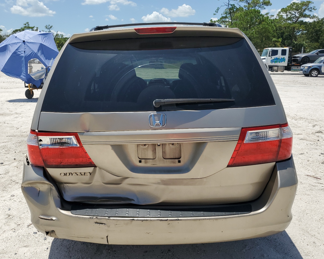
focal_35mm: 28
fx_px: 268
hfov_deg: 62.2
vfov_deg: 51.5
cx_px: 160
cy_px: 131
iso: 50
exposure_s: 1/5000
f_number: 1.5
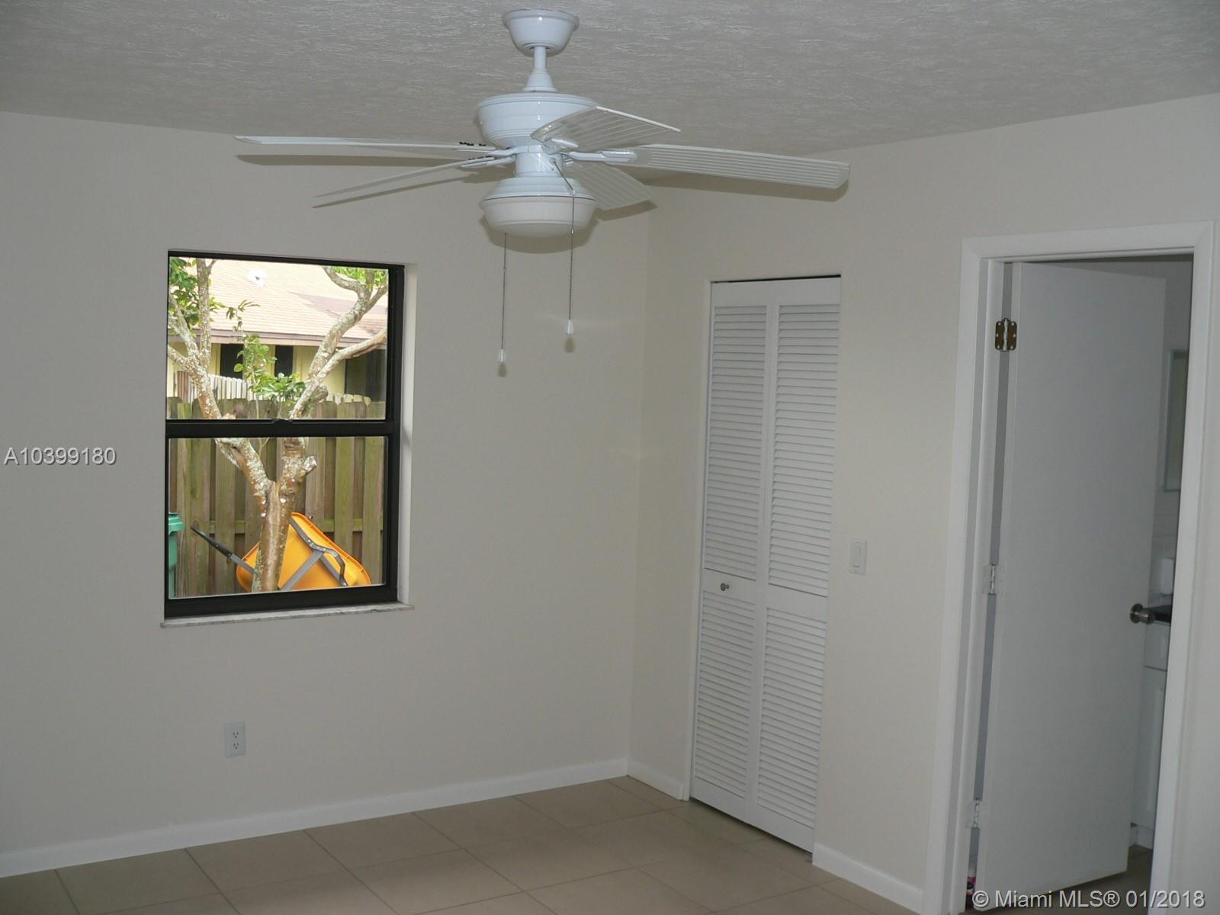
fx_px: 1269
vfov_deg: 39.7
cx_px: 610
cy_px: 458
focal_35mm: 36
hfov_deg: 51.4
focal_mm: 6
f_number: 2.8
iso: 80
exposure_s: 1/60
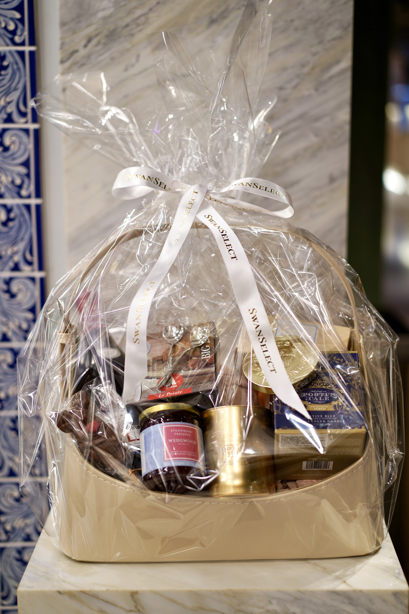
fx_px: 937
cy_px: 307
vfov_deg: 36.2
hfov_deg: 24.6
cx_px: 204
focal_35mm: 55
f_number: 2
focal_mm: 55
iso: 100
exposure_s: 1/60
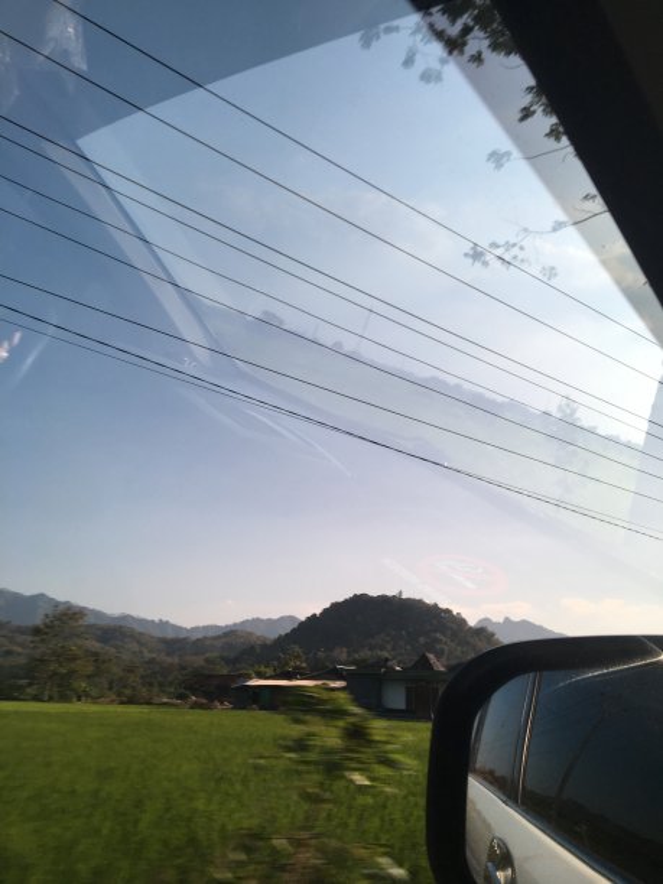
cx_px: 332
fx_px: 741
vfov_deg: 61.7
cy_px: 442
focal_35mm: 29
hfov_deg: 48.2
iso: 25
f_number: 2.2
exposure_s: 1/199
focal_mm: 4.15
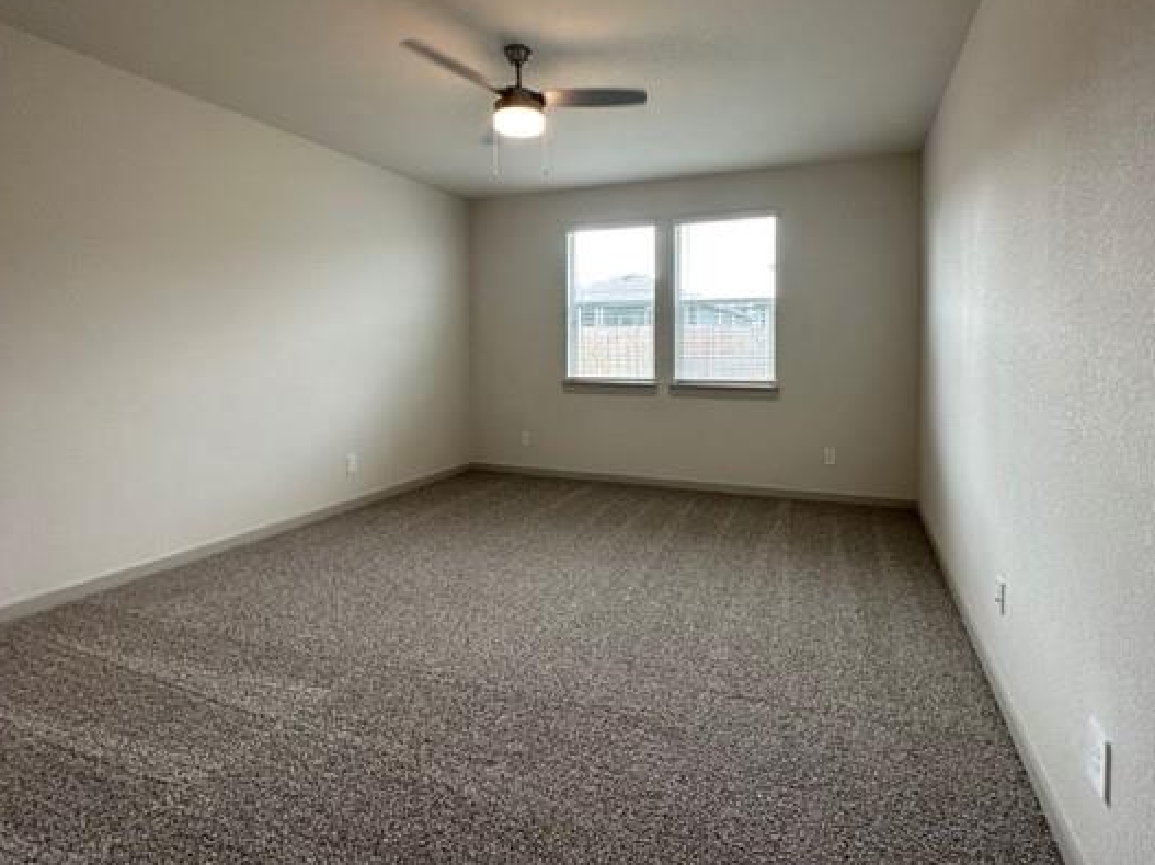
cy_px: 359
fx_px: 567
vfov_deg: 74.1
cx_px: 644
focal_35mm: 17
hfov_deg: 90.7
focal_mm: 2.22
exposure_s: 1/120
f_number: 2.2
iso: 200
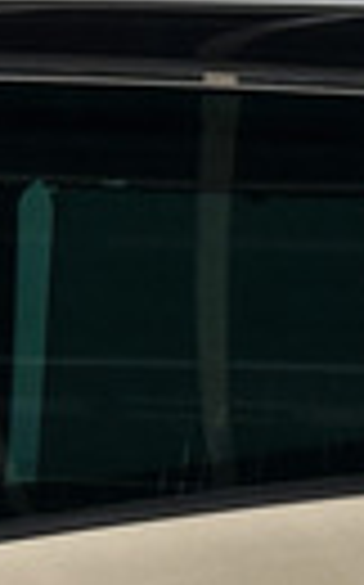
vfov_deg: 8.7
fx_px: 3738
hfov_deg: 5.5
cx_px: 593
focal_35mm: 235
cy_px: 900
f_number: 1.8
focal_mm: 6.86
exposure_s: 1/35
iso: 200
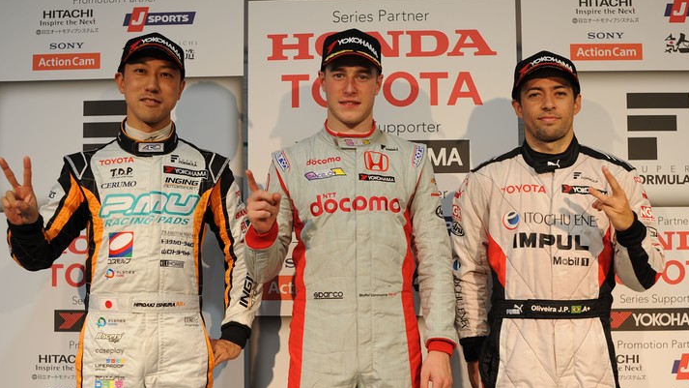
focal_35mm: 37
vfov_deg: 32.0
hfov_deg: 54.0
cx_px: 346
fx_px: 676
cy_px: 198
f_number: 4
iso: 400
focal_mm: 35
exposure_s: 1/90
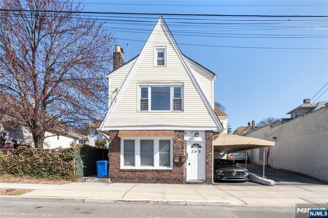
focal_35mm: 15
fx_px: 137
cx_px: 164
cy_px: 109
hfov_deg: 100.4
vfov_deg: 77.3
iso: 200
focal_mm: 10
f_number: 11
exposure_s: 1/250
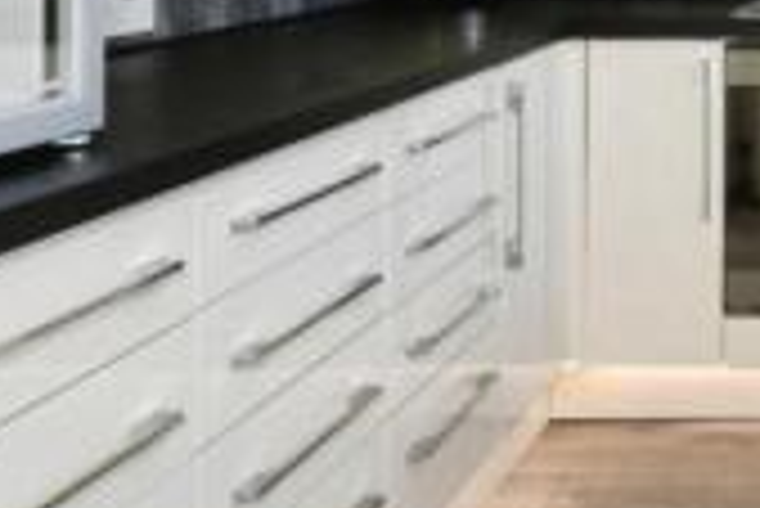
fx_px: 1225
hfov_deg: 29.1
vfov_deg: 21.8
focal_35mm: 58
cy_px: -97
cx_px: 940
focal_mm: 10
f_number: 8
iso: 400
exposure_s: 1/60
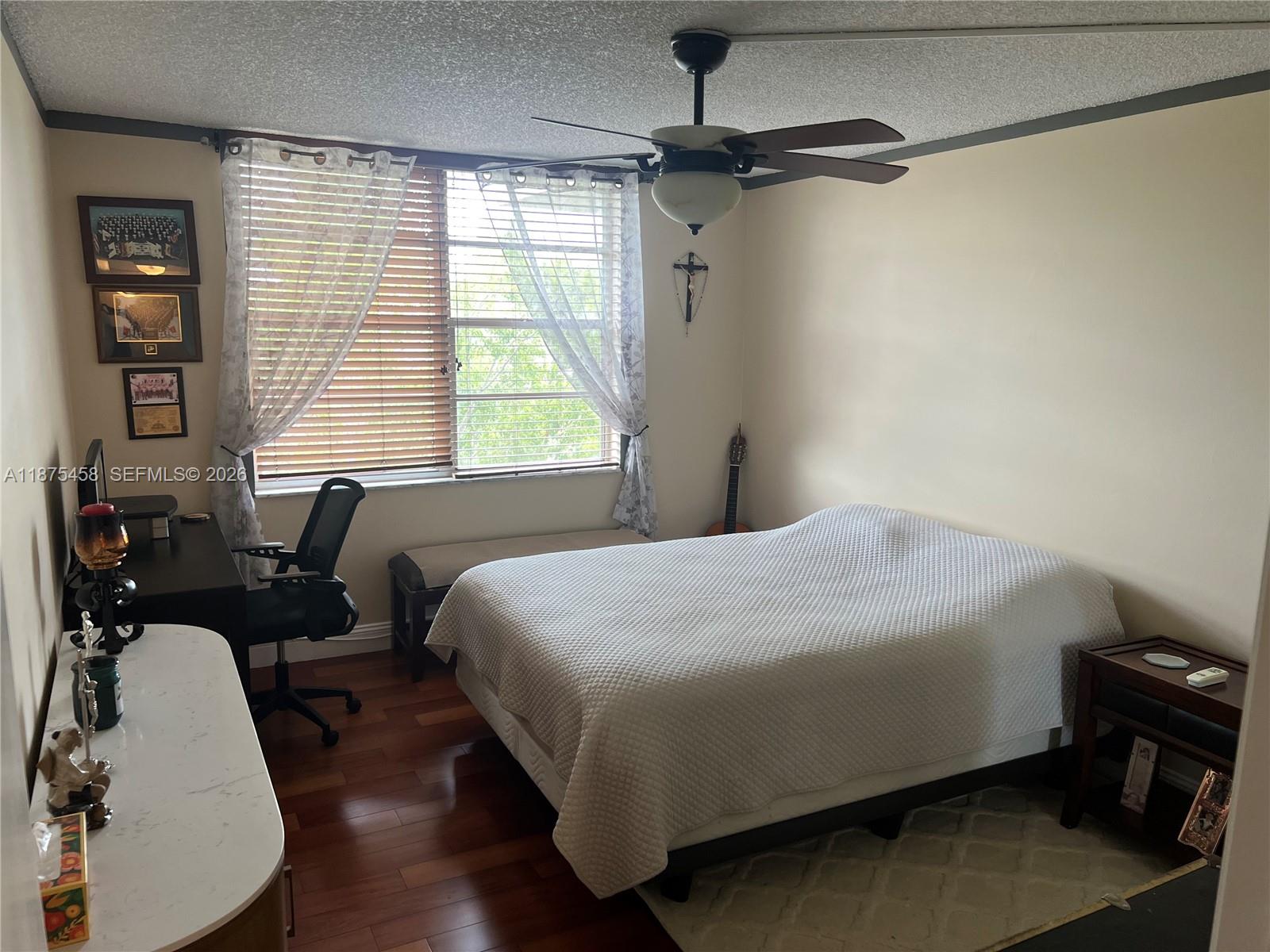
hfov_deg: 67.3
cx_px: 635
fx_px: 954
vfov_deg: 53.1
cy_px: 476
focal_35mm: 26
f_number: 1.5
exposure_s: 1/120
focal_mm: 5.7
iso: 125
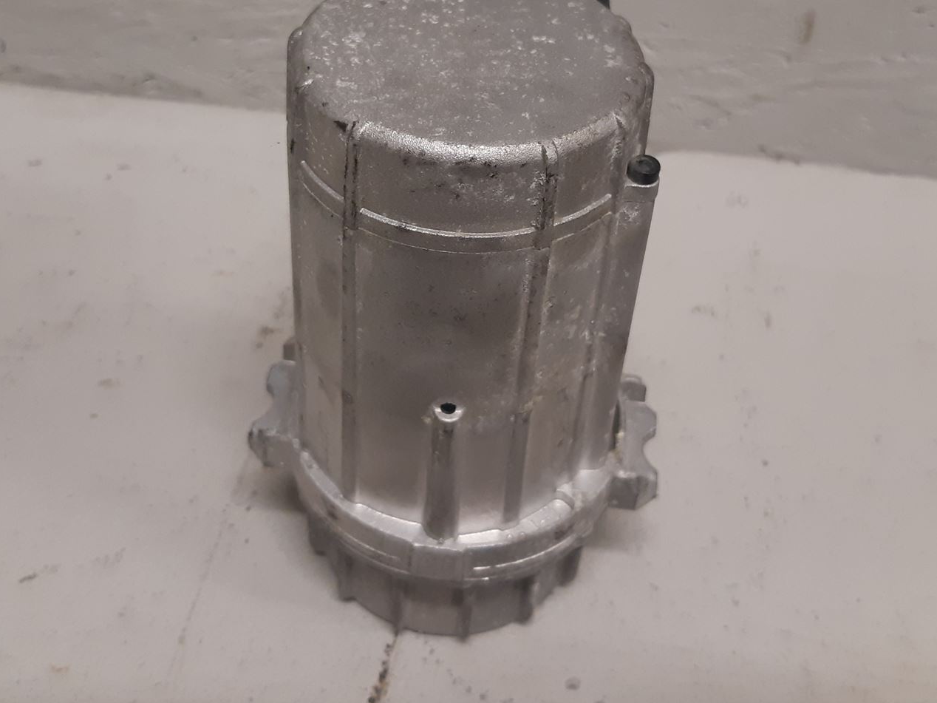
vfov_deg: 34.0
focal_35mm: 42
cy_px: 225
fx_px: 1137
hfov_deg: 44.8
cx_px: 468
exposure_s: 1/50
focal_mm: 3.93
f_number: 1.7
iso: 160
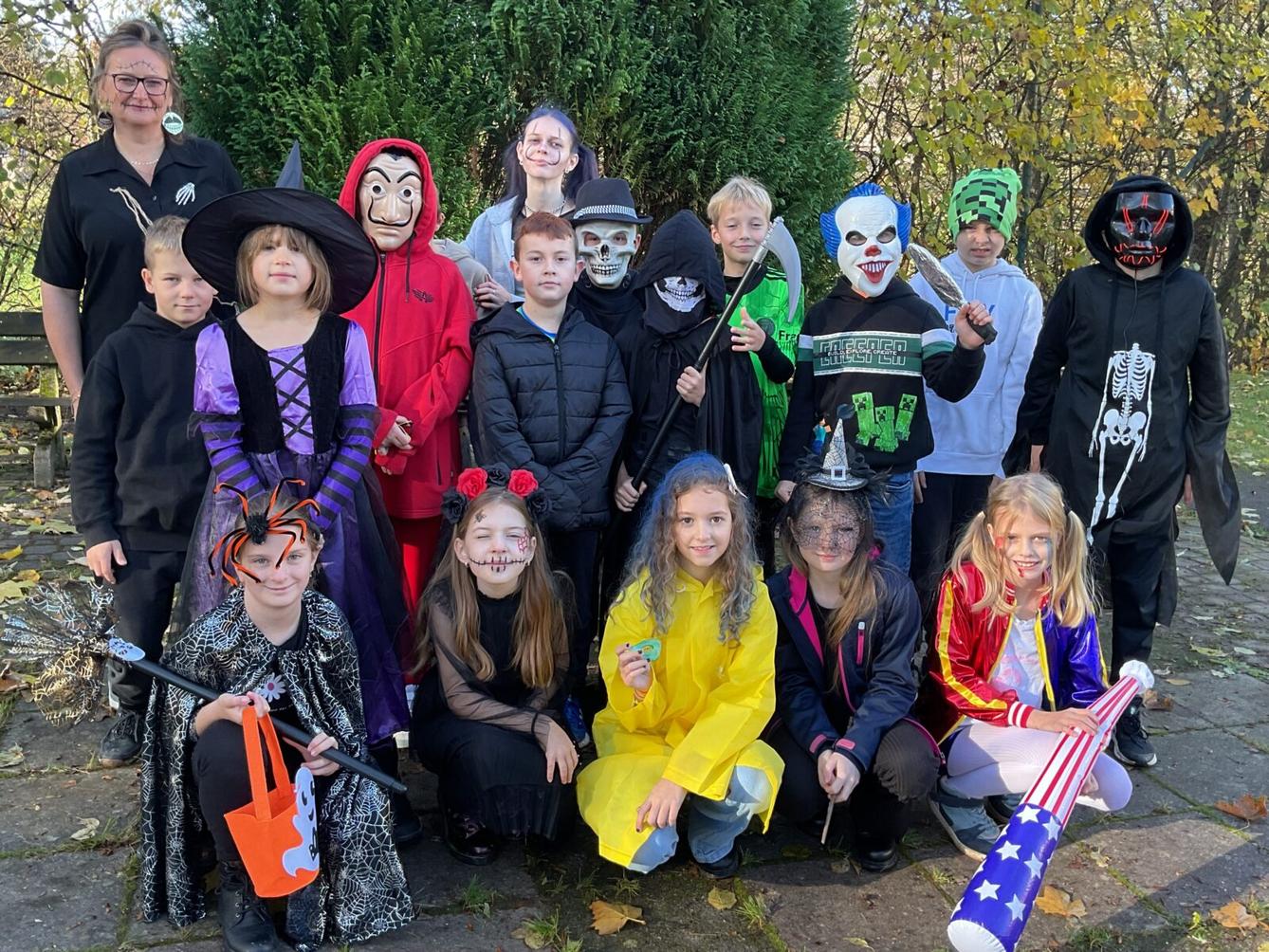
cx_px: 634
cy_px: 476
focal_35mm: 29
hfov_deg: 61.7
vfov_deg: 48.2
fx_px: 1063
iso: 25
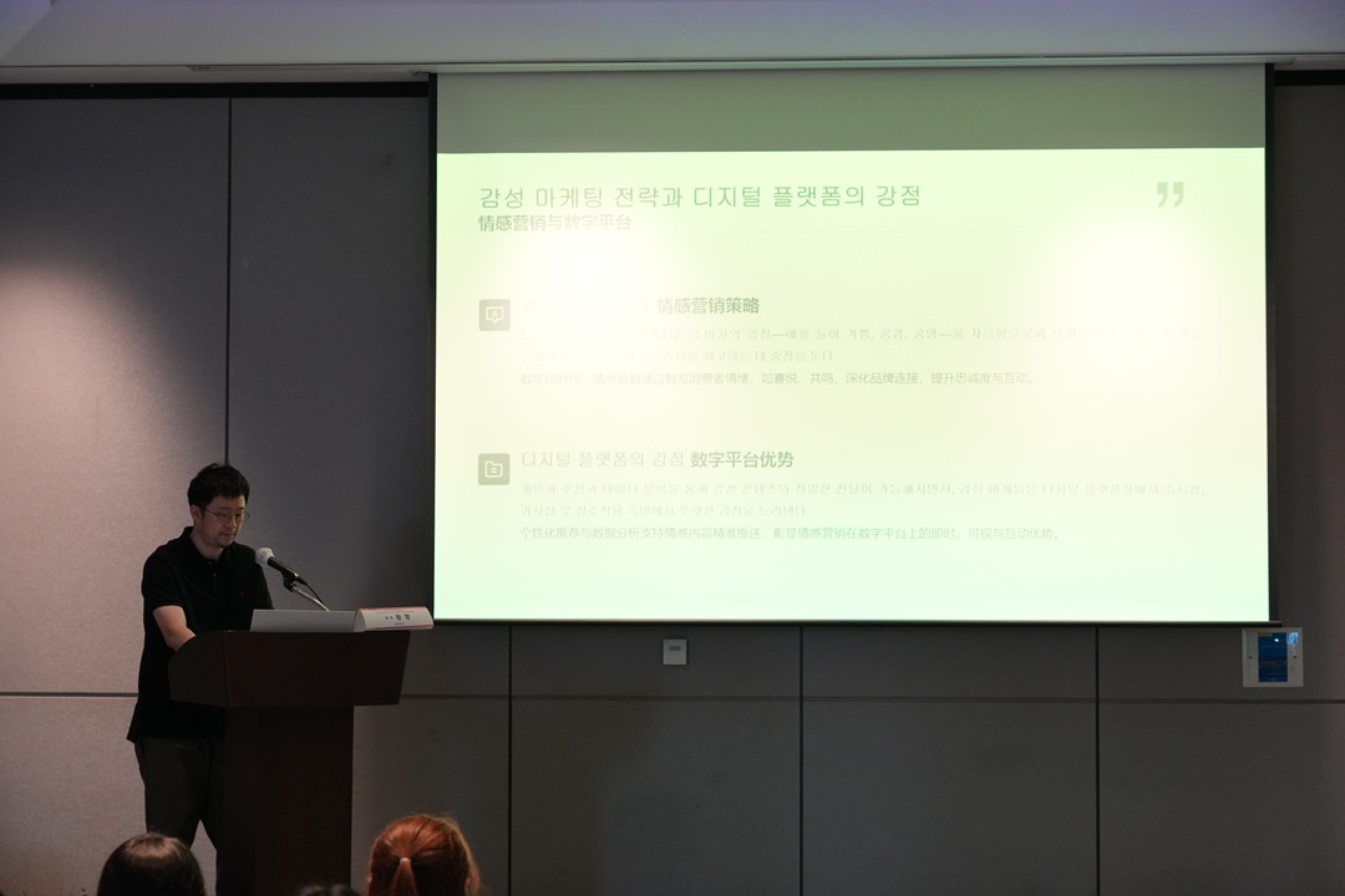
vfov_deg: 18.7
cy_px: 448
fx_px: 2727
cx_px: 672
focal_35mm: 73
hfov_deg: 27.7
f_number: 5.6
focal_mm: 73
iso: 4000
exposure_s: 1/250
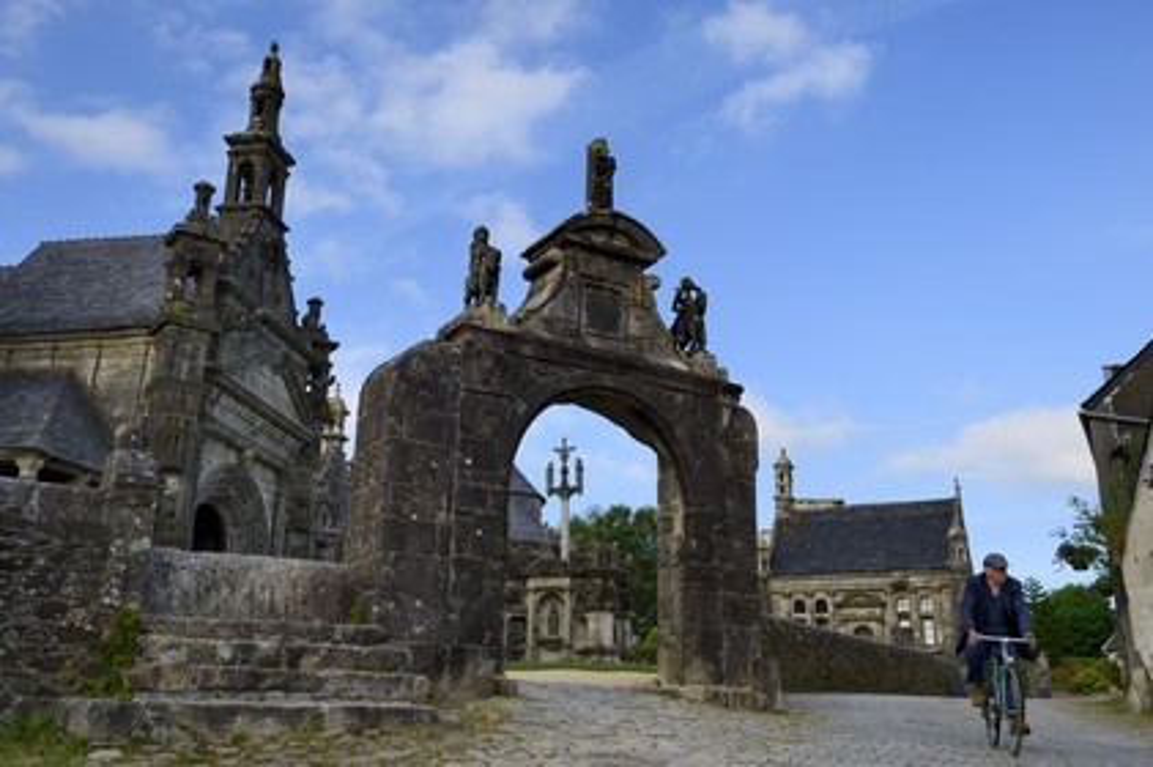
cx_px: 576
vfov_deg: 38.8
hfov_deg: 55.8
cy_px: 384
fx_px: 1088
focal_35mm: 34
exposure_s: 1/500
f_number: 7.1
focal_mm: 34
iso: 200
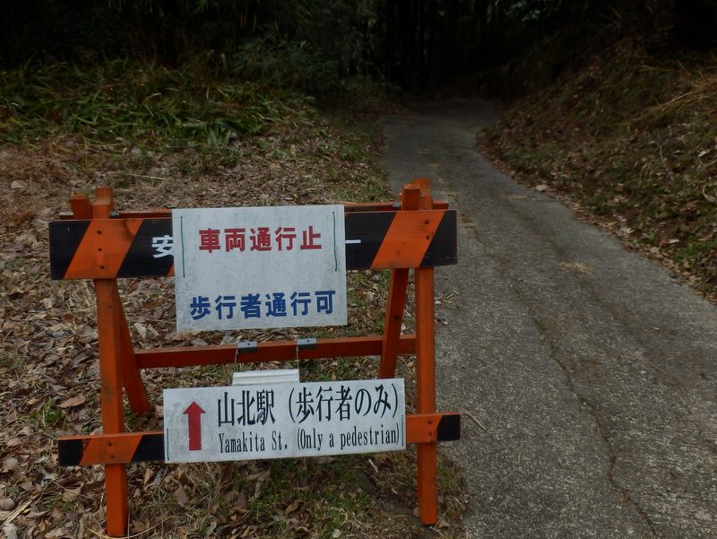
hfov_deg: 71.6
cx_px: 358
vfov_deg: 56.9
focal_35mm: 24
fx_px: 497
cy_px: 270
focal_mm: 4.2
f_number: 3
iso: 80
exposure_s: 1/500
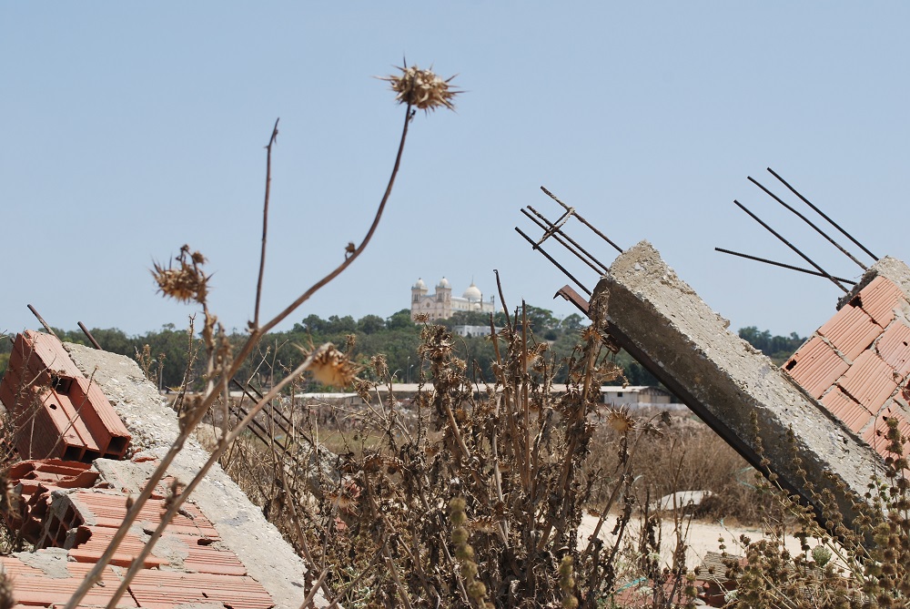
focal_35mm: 60
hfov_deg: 33.4
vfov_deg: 22.7
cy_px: 304
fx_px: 1518
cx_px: 455
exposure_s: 1/320
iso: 100
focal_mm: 40
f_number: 9
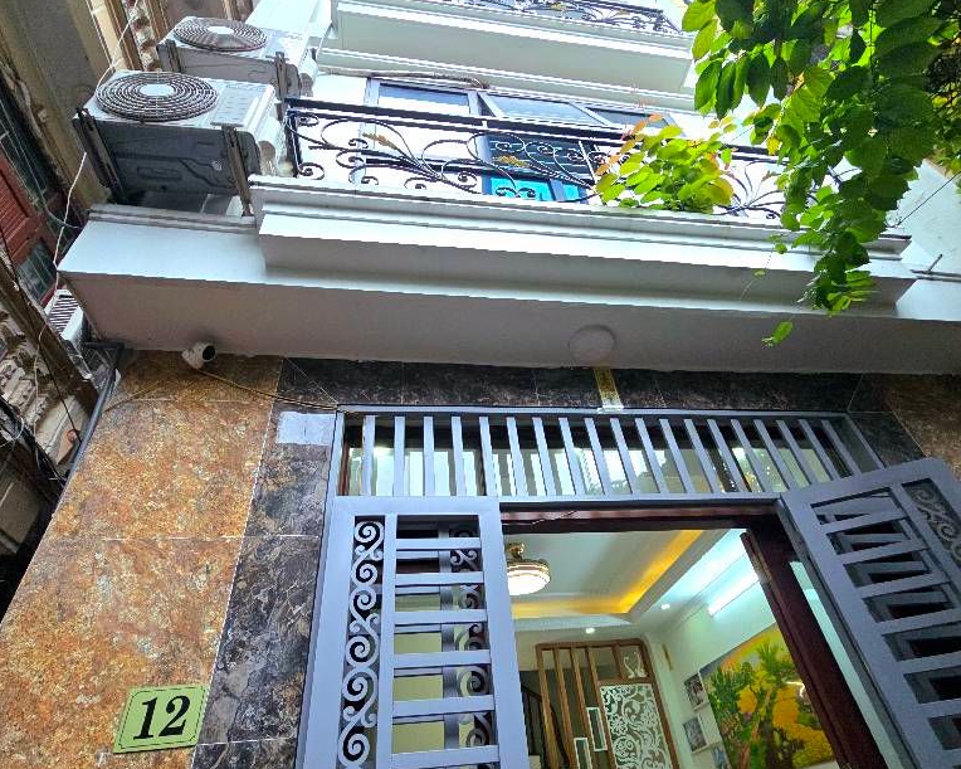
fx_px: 483
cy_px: 410
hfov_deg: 89.6
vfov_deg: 76.9
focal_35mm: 17
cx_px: 479
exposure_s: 1/125
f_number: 2.2
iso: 50
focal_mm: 2.2
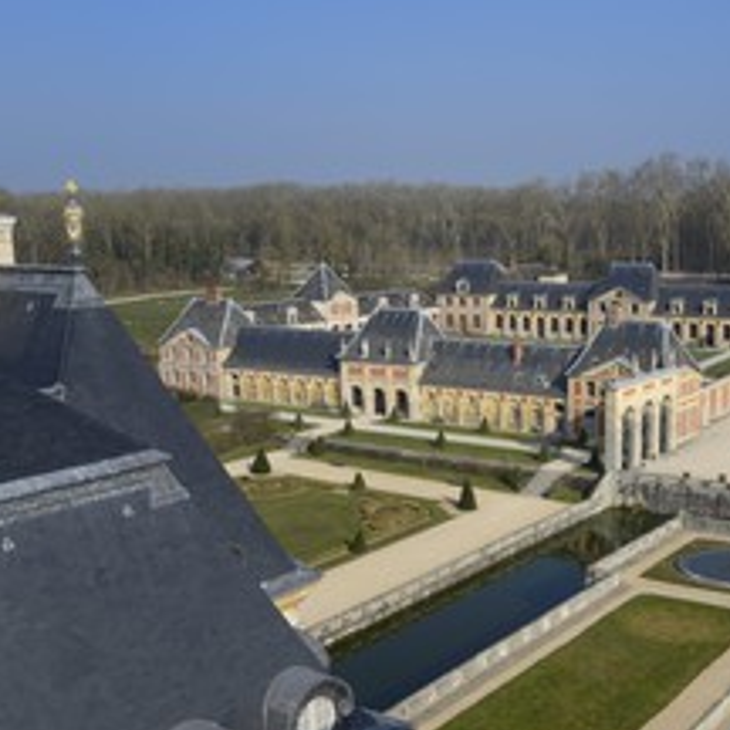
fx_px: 1145
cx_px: 490
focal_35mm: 48
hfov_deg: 35.0
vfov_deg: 35.2
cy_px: 446
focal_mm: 29
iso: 200
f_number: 13
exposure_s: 1/250
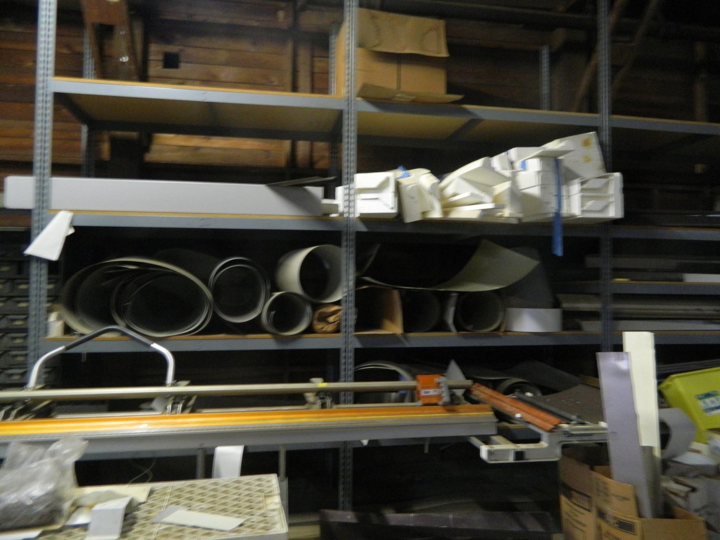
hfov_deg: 69.4
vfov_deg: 54.9
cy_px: 270
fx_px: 520
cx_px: 360
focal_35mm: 25
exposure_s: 1/6
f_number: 3.1
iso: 400
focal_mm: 4.5
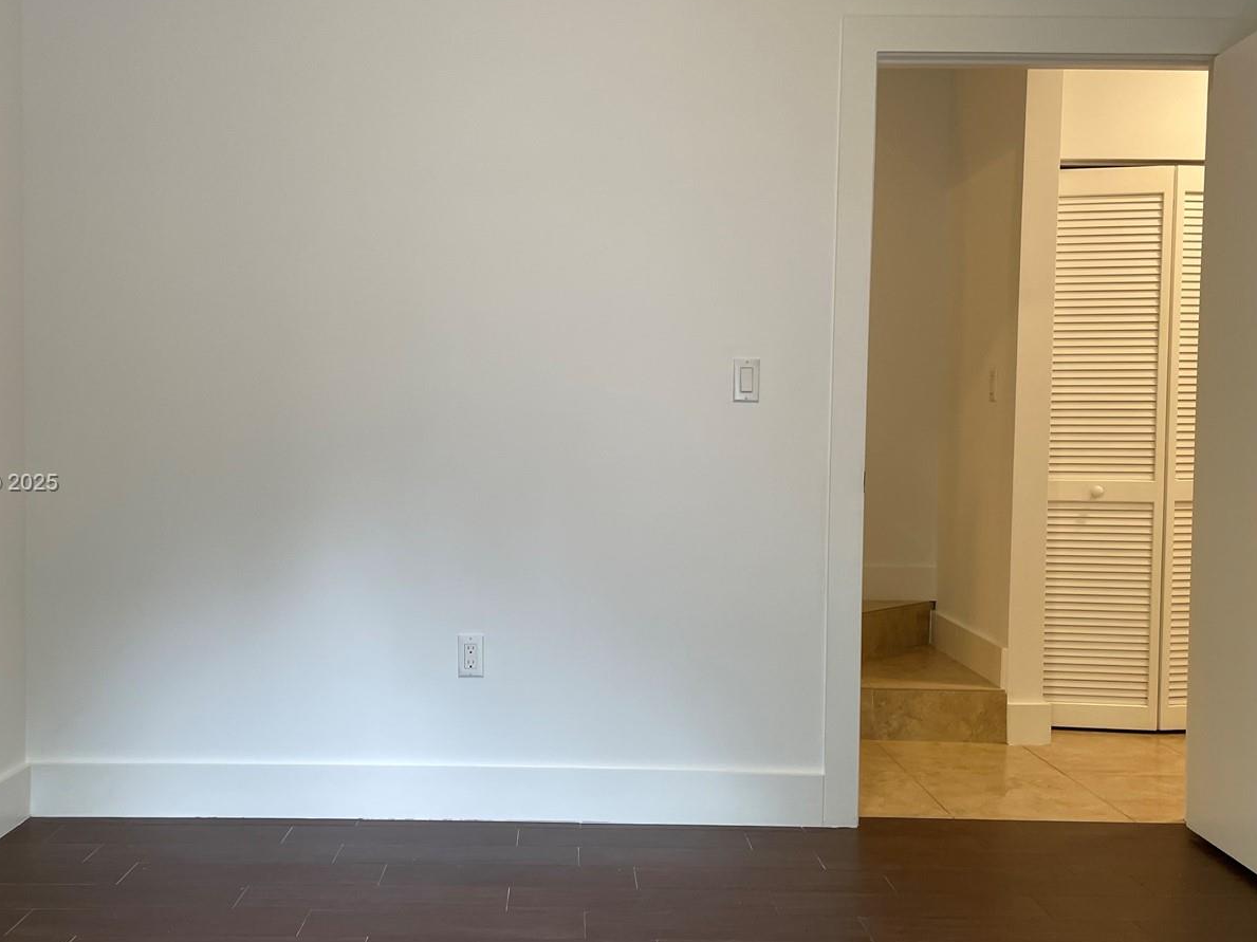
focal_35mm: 35
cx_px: 566
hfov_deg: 52.6
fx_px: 1271
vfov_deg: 40.7
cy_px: 484
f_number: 1.6
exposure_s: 1/60
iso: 80
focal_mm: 4.2
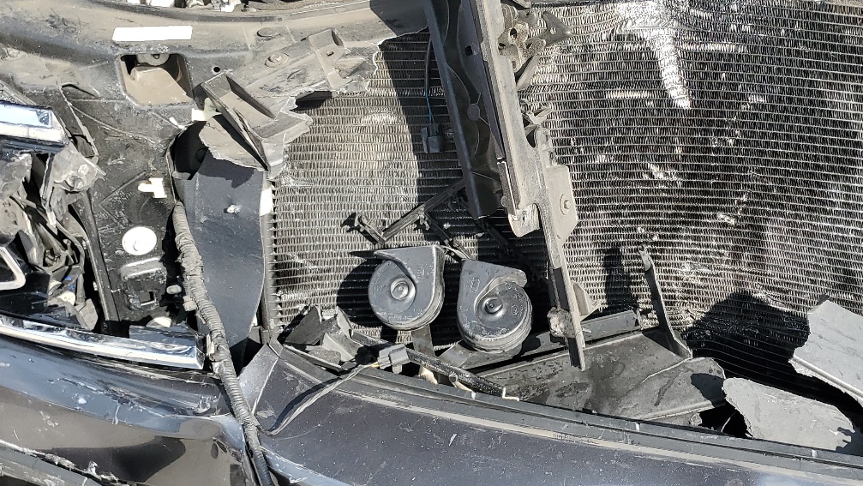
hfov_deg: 44.9
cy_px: 194
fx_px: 1030
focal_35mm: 45
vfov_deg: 26.5
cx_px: 560
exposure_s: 1/769
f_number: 1.5
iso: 50
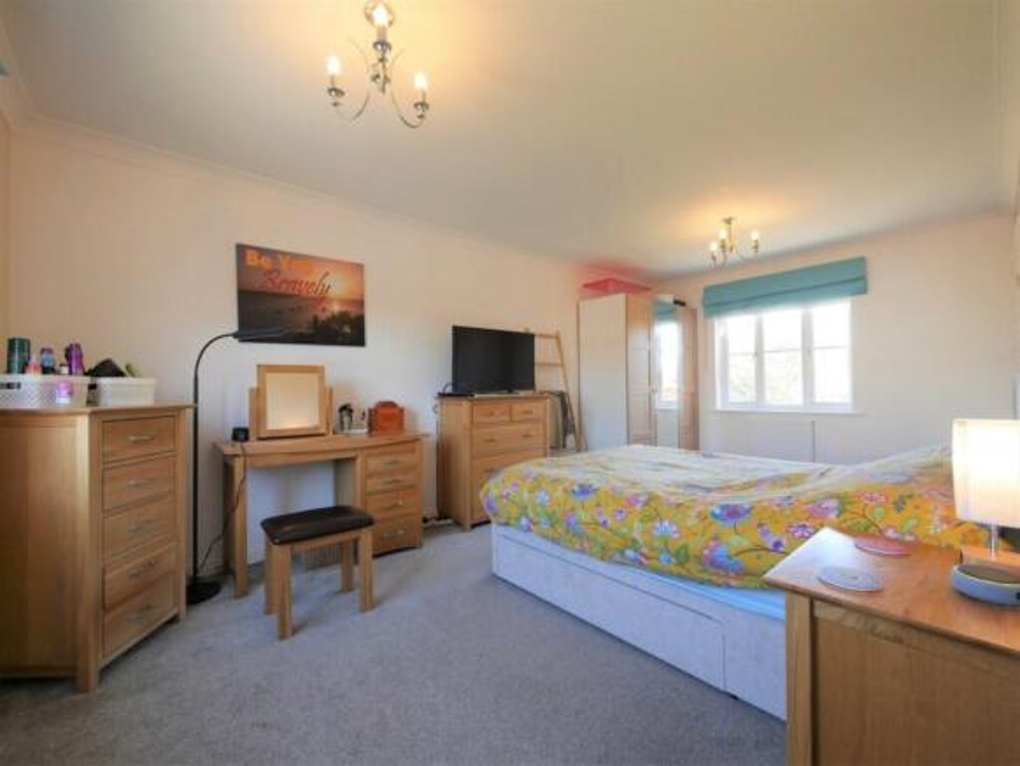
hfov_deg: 102.0
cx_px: 510
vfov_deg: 85.7
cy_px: 383
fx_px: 413
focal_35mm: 14
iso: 500
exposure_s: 1/60
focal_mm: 7
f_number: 4
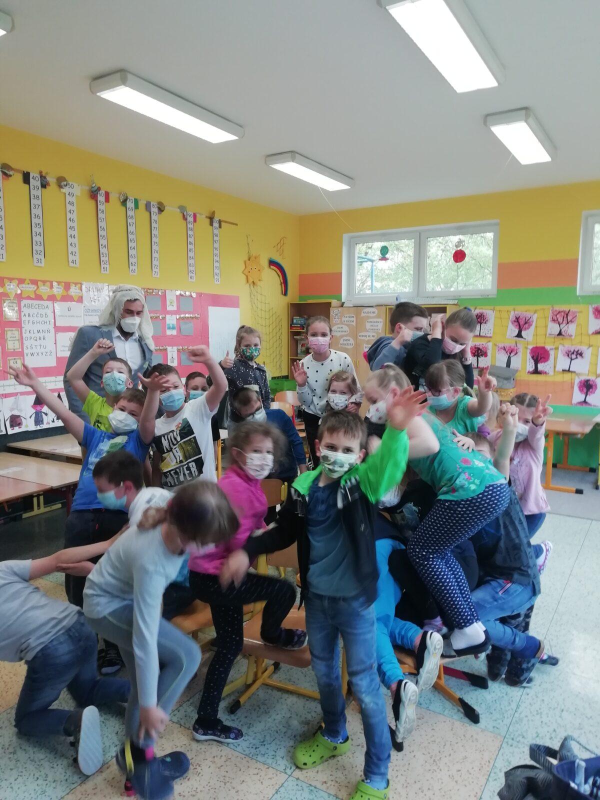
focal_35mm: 26
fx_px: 601
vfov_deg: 67.3
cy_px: 400
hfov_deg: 53.1
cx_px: 300
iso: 80
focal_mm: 3.46
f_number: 2.2
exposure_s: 1/33.3
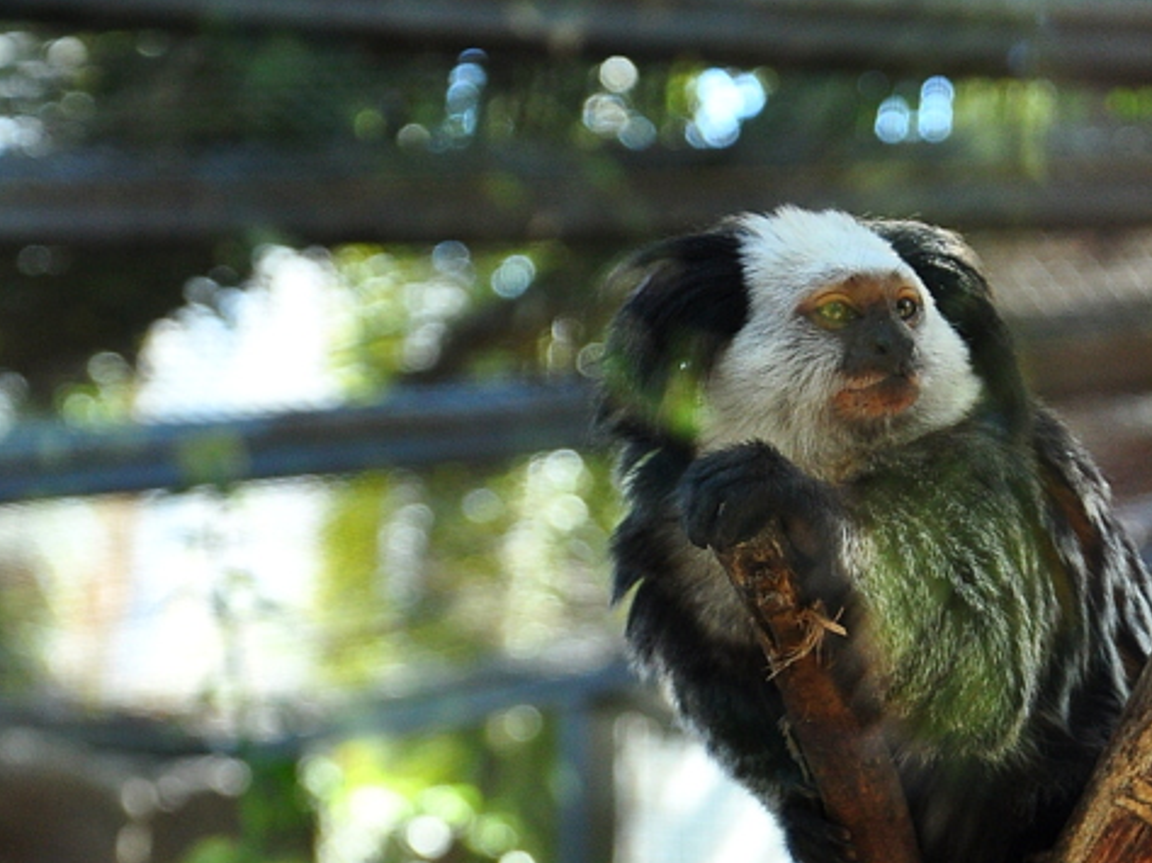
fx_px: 5462
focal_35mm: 164
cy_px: 1269
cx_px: 920
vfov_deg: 8.8
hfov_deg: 12.0
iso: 400
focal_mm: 45
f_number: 5.6
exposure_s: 1/125
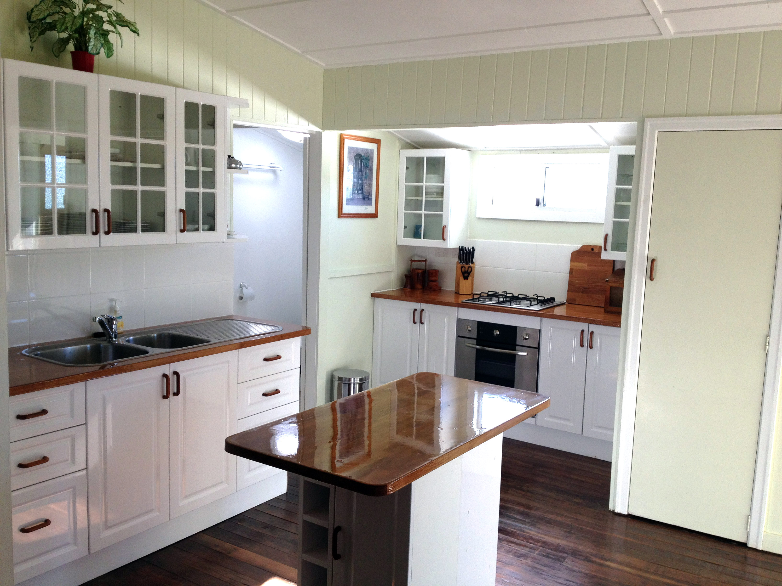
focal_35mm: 35
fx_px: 791
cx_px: 391
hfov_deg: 52.6
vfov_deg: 40.7
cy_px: 293
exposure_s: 1/120
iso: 64
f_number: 2.4
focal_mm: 4.28
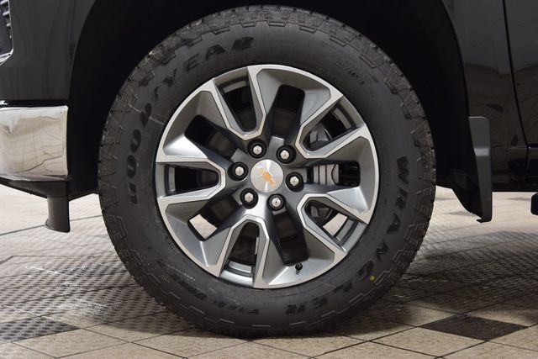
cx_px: 269
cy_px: 180
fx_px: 897
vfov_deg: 22.6
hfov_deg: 33.4
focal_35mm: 60
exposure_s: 1/15
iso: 640
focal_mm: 40
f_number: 6.3
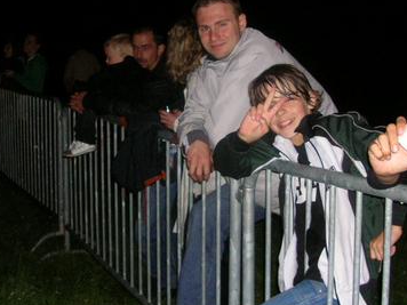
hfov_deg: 30.7
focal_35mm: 63
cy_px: 152
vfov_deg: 23.3
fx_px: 741
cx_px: 221
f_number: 2.8
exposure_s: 1/60.1
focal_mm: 5.8
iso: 130
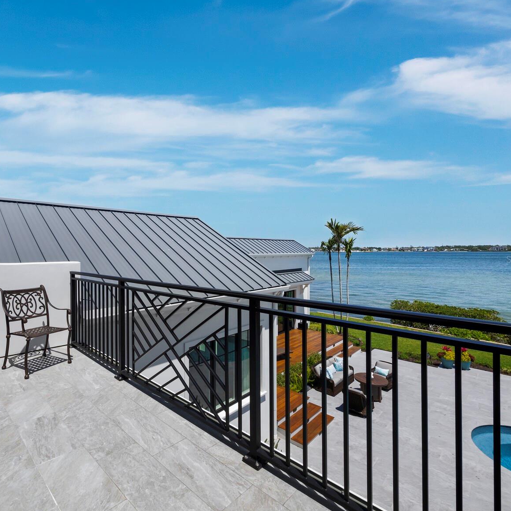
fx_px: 284
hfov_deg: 82.6
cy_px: 259
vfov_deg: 84.0
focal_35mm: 17
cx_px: 197
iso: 400
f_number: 11
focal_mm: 7
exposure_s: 1/400
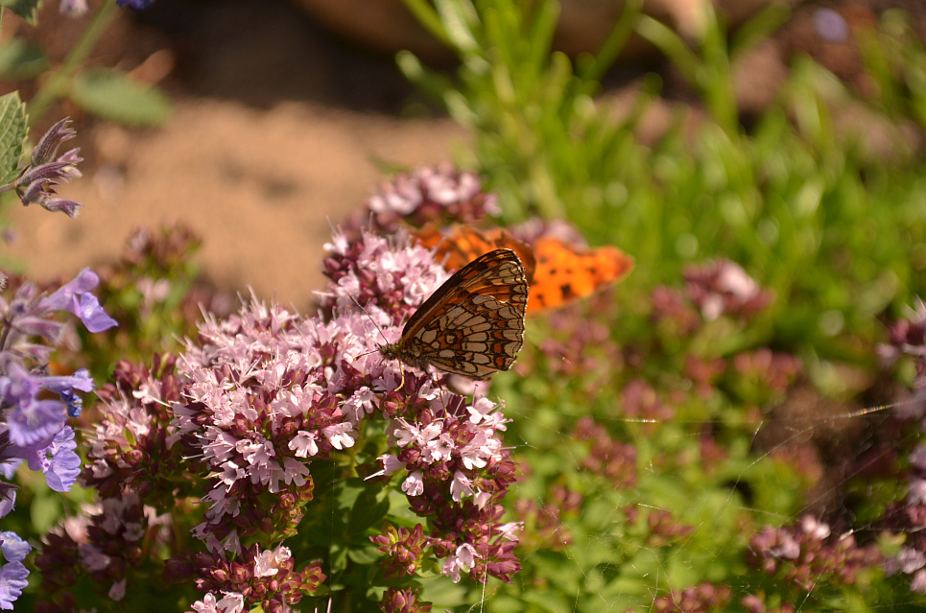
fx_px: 2247
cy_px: 312
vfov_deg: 15.5
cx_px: 473
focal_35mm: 88
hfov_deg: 23.3
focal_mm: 55
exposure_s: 1/640
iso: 200
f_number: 5.6
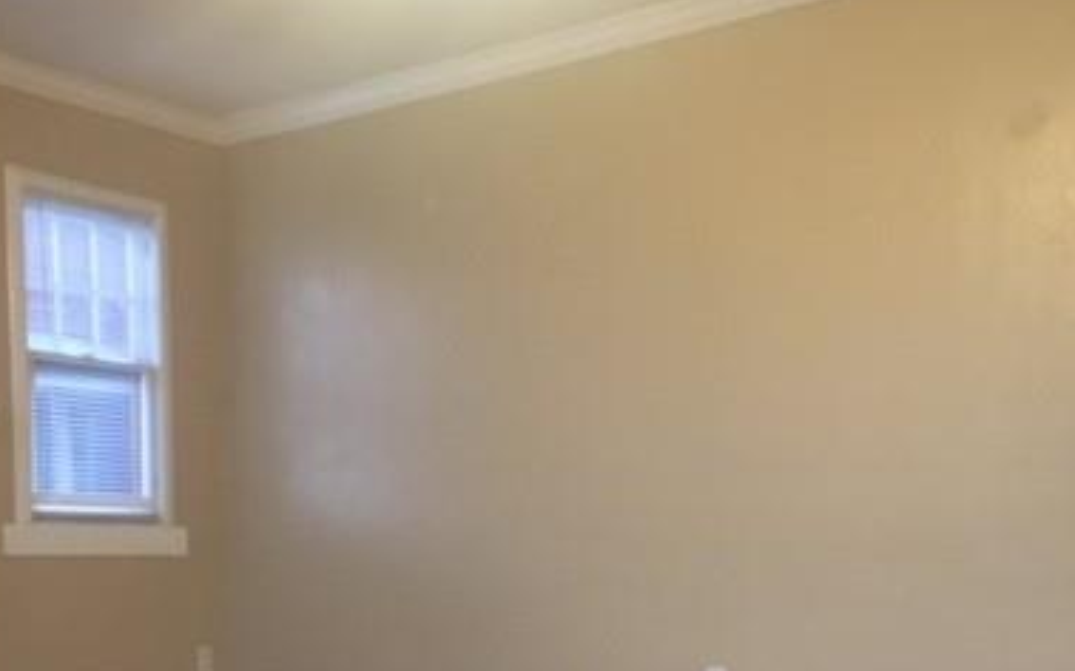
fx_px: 1523
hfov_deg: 38.8
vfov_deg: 24.1
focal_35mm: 52
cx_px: 464
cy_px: 608
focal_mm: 4.15
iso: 400
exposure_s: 1/15
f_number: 2.2
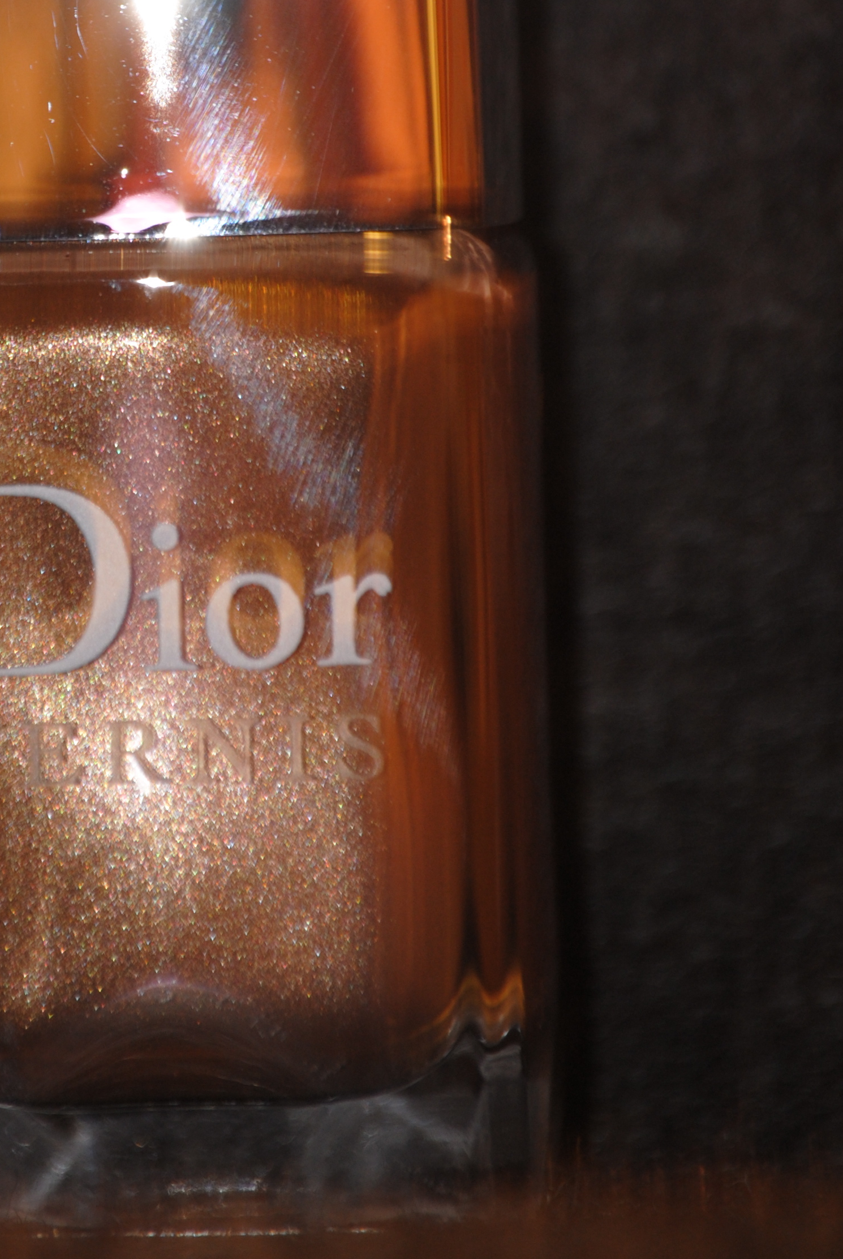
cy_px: 240
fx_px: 18277
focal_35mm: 522
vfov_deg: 3.9
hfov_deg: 2.6
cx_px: 114
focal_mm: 200
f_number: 5.6
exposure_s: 1
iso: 200
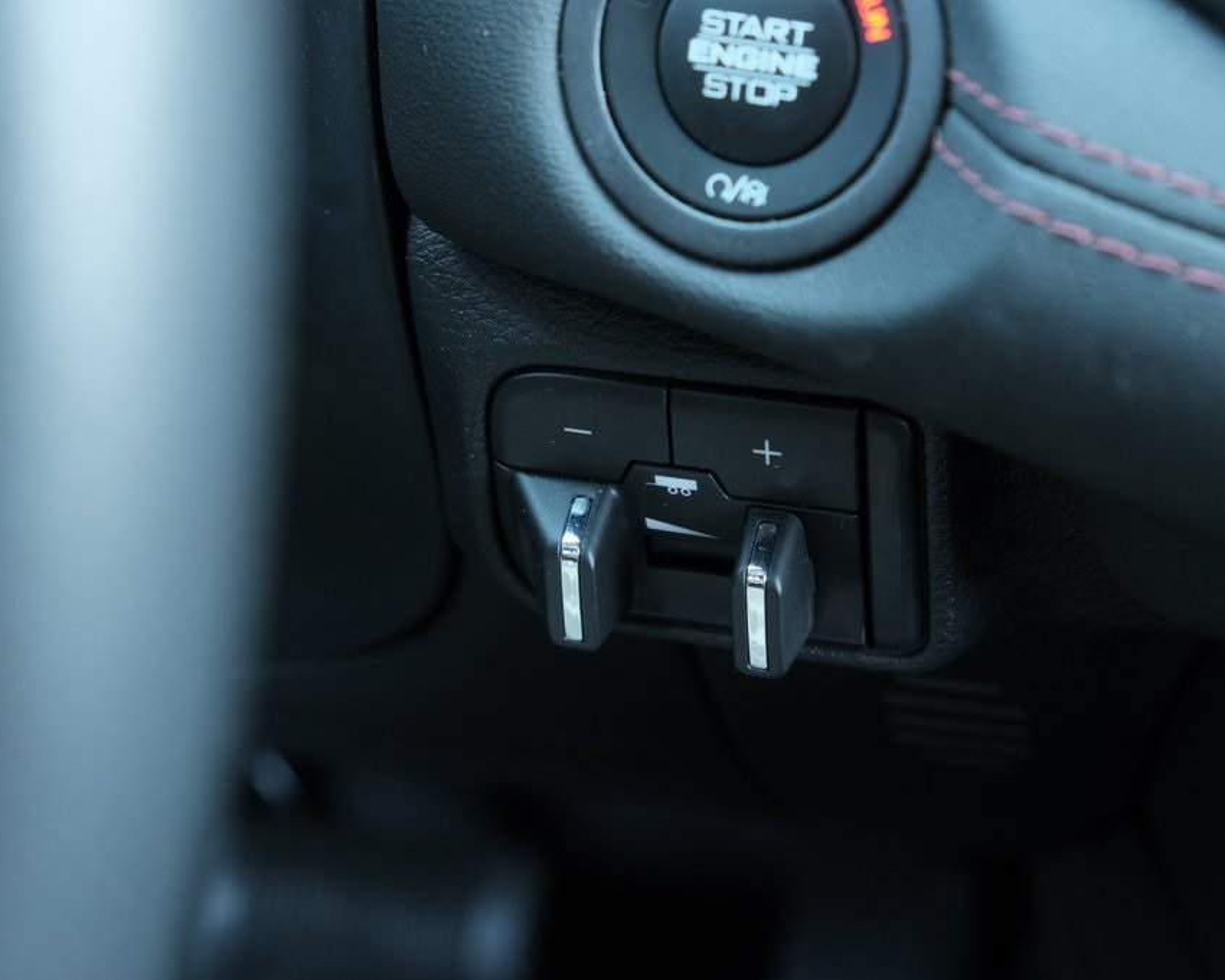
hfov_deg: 24.4
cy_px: 491
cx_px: 670
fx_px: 2828
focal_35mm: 78
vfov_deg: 19.7
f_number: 5
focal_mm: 46.3
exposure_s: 1/25
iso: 1600
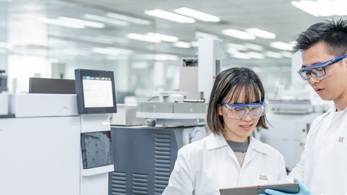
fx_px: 607
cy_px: 106
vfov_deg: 18.3
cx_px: 160
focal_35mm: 66
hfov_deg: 31.9
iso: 100
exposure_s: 1/60
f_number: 1.4
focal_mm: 35
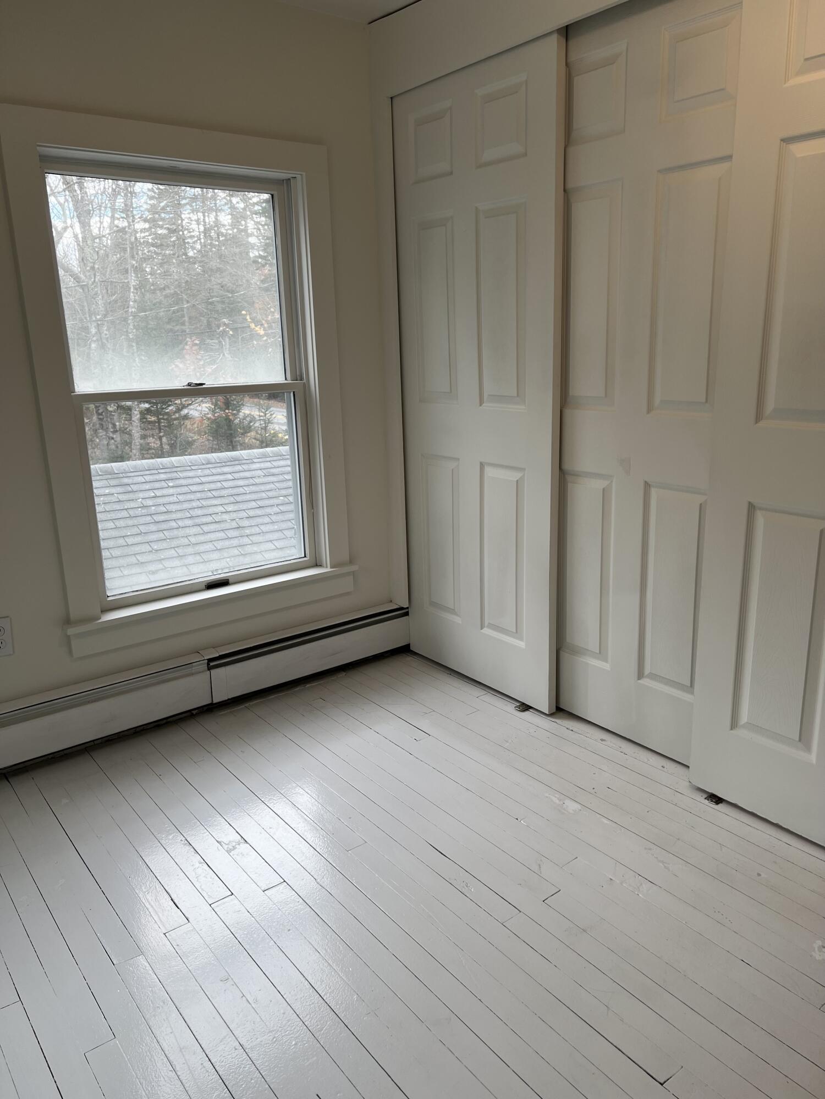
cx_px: 412
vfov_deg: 67.3
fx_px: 826
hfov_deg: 53.1
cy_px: 550
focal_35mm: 26
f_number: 1.5
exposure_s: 1/123
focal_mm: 5.7
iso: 32
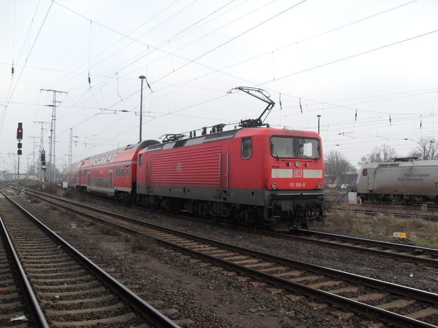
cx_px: 219
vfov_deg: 41.8
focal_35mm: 34
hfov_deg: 54.0
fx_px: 430
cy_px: 164
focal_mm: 6.3
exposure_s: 1/350
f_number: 2.8
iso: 80
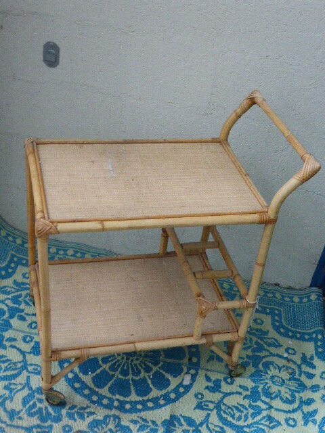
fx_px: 613
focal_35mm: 49
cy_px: 216
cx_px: 162
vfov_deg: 38.9
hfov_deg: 29.7
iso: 800
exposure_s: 1/13
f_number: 4.2
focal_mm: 8.5
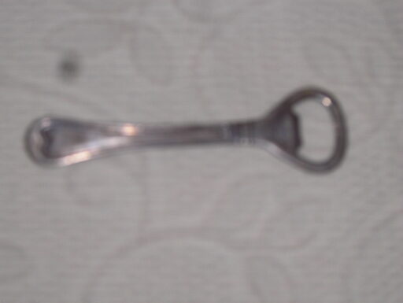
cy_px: 152
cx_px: 202
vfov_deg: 22.3
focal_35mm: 66
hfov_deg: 29.4
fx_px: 769
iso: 200
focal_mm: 10.7
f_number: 3.6
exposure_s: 1/60
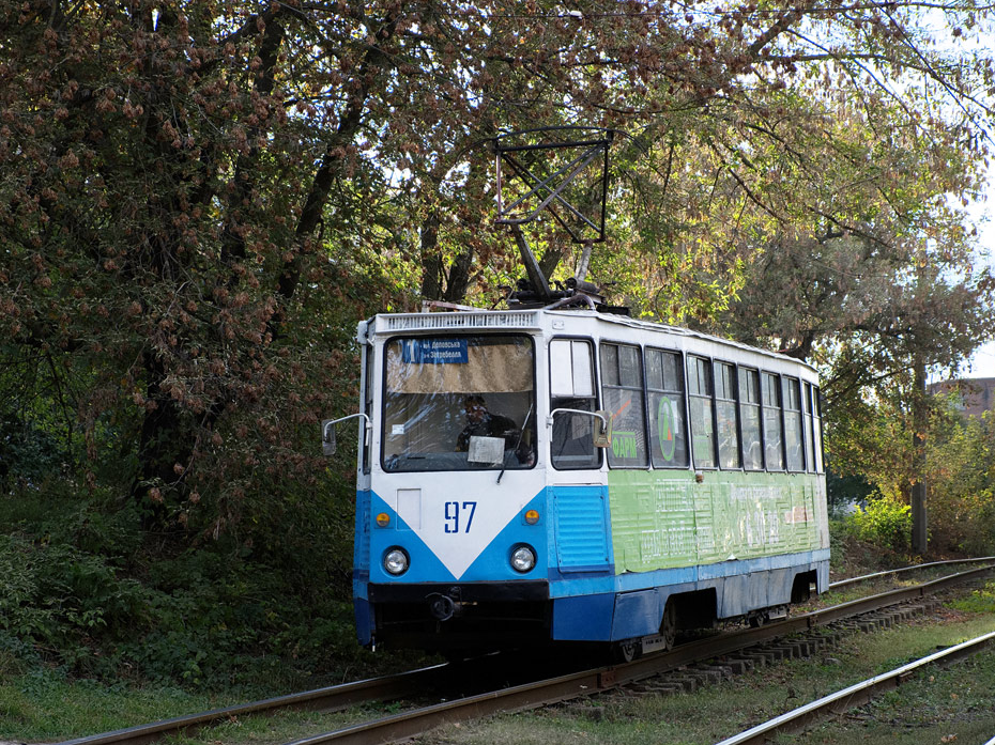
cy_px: 416
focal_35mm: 103
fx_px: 2960
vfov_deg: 14.4
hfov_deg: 19.1
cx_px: 573
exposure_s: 1/800
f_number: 4
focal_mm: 55
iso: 800
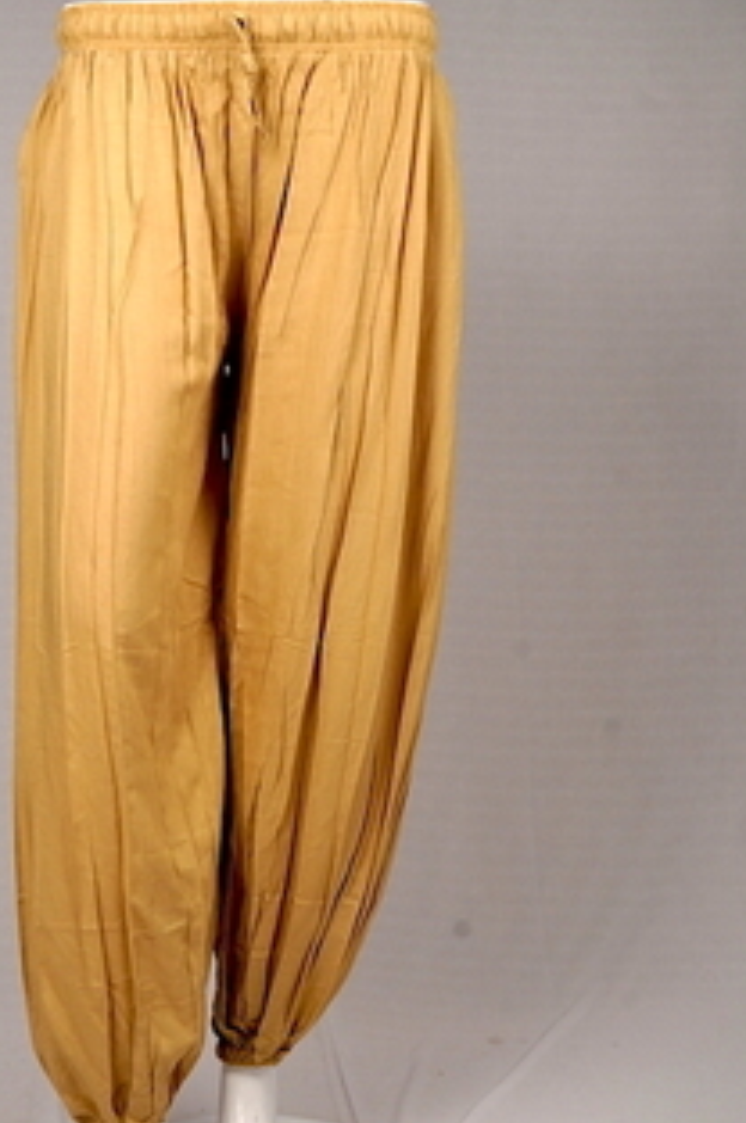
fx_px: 1744
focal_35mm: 56
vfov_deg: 35.7
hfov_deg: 24.0
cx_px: 249
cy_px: 520
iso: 640
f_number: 8
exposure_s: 1/125
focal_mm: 35
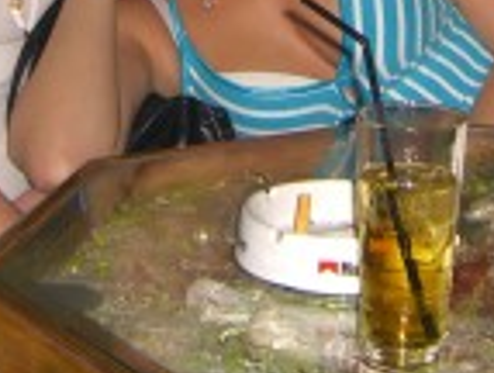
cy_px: -269
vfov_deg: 9.0
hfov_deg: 12.4
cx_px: 266
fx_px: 2275
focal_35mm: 159
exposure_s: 1/60
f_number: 2.8
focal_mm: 7.9
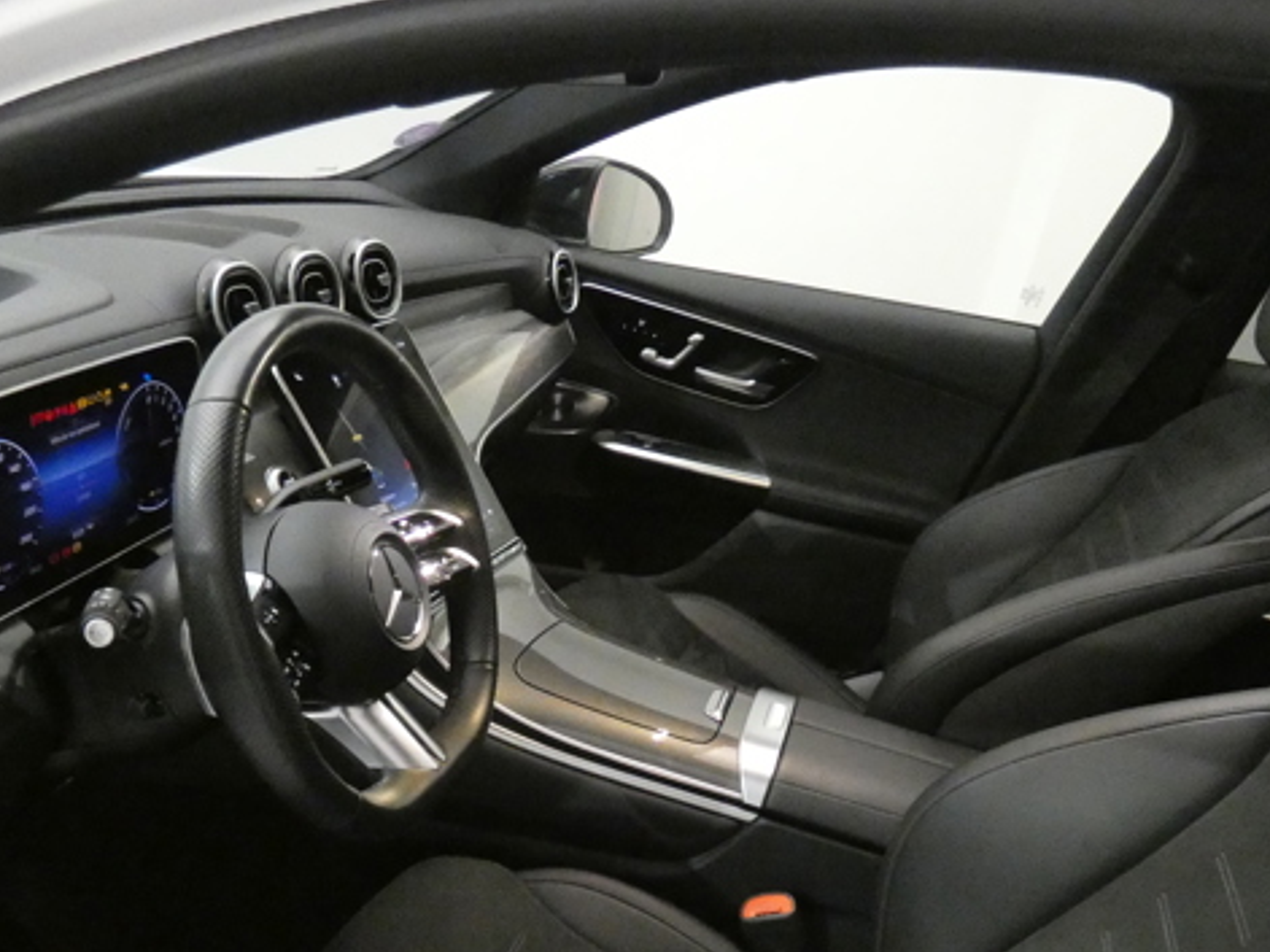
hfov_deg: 53.9
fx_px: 1247
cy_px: 782
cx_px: 588
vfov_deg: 39.8
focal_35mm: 34
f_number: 2.8
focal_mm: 3.6
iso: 1600
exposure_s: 1/40
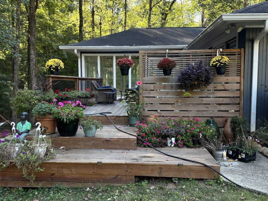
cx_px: 134
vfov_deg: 56.8
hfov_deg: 71.6
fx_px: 186
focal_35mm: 24
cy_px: 100
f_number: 1.78
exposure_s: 1/149
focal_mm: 6.86
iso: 125
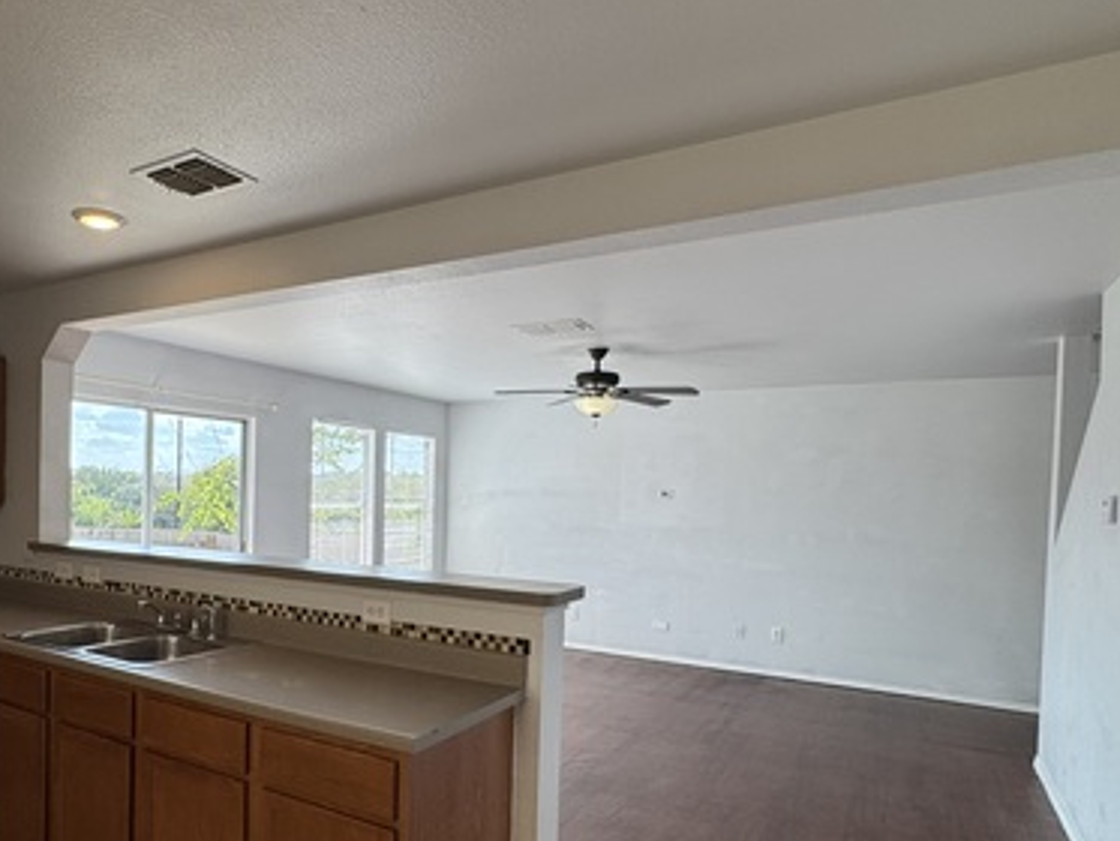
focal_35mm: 24
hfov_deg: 70.3
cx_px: 411
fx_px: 777
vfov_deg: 56.3
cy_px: 511
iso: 40
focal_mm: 2.22
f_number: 2.2
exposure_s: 1/234
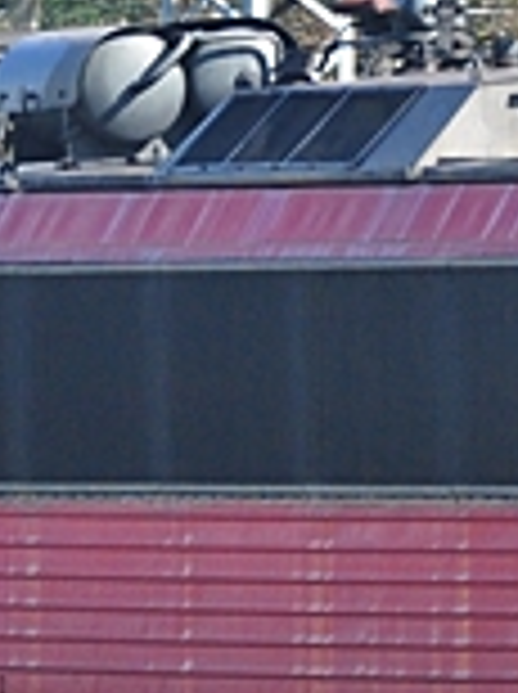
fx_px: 28811
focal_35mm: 1440
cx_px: 81
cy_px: 400
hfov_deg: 1.0
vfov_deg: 1.4
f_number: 11
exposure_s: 1/400
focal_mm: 150
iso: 400
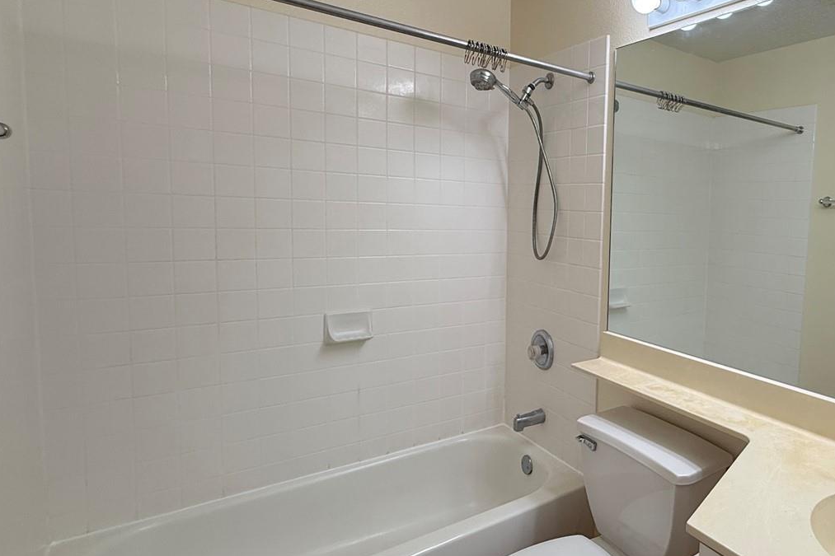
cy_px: 255
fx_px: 533
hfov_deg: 69.8
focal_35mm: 23
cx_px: 650
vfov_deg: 55.0
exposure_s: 1/120
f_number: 2.2
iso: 100
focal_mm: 2.22
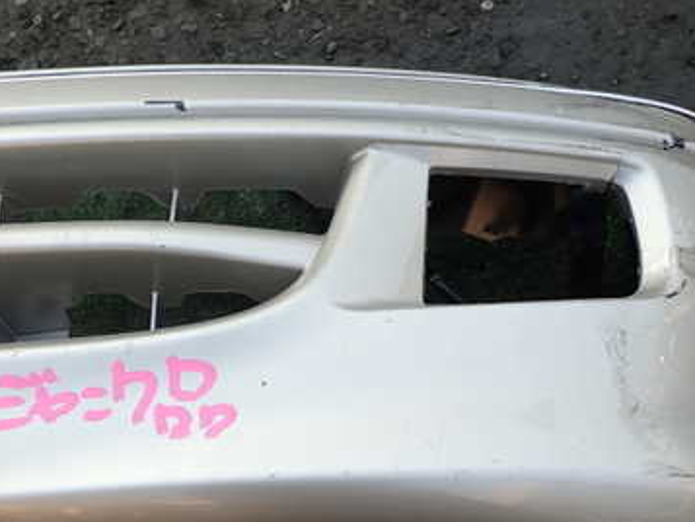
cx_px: 236
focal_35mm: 42
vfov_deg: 33.8
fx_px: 844
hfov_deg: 44.2
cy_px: 374
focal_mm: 4.5
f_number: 2.8
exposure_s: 1/160
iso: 100
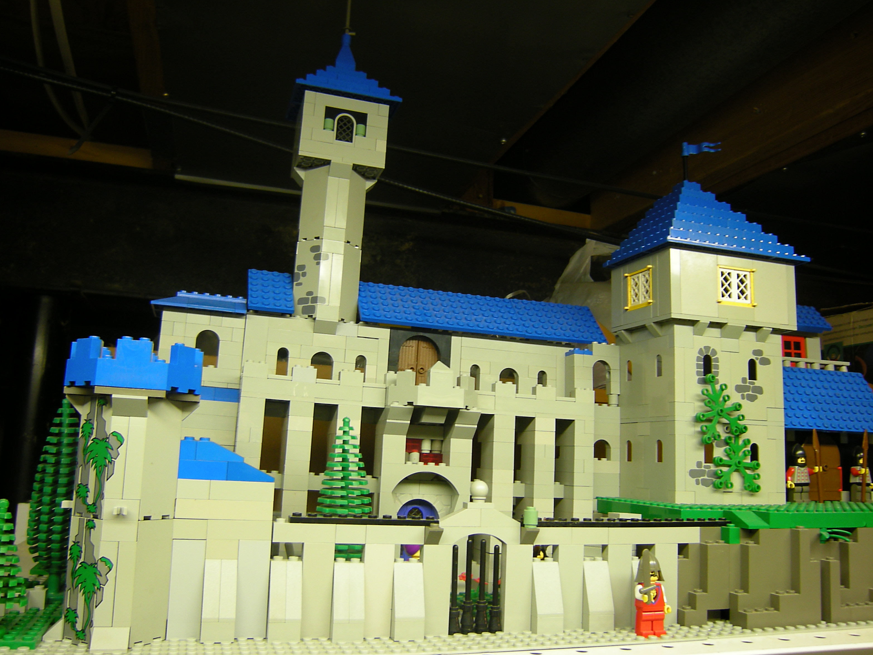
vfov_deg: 48.2
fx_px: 731
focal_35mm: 29
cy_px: 334
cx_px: 422
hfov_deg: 61.6
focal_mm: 4.7
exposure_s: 1/17.1
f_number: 2.8
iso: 64
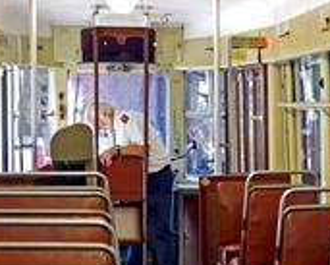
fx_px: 1329
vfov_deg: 11.3
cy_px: 218
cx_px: 293
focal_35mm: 136
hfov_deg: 14.0
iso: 800
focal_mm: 36
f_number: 4.5
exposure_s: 1/100
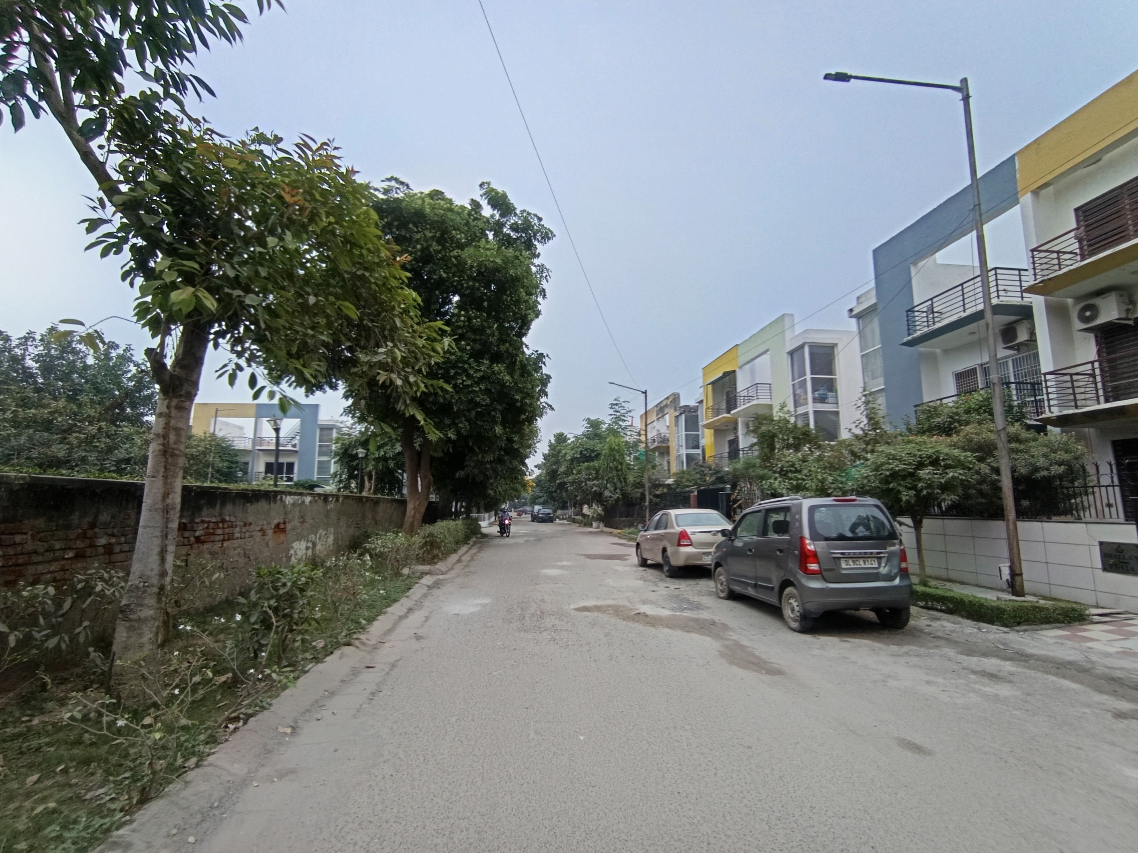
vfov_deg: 78.1
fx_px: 526
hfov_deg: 94.5
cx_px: 569
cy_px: 426
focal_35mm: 16
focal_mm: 1.65
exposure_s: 1/496
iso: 50
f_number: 2.2
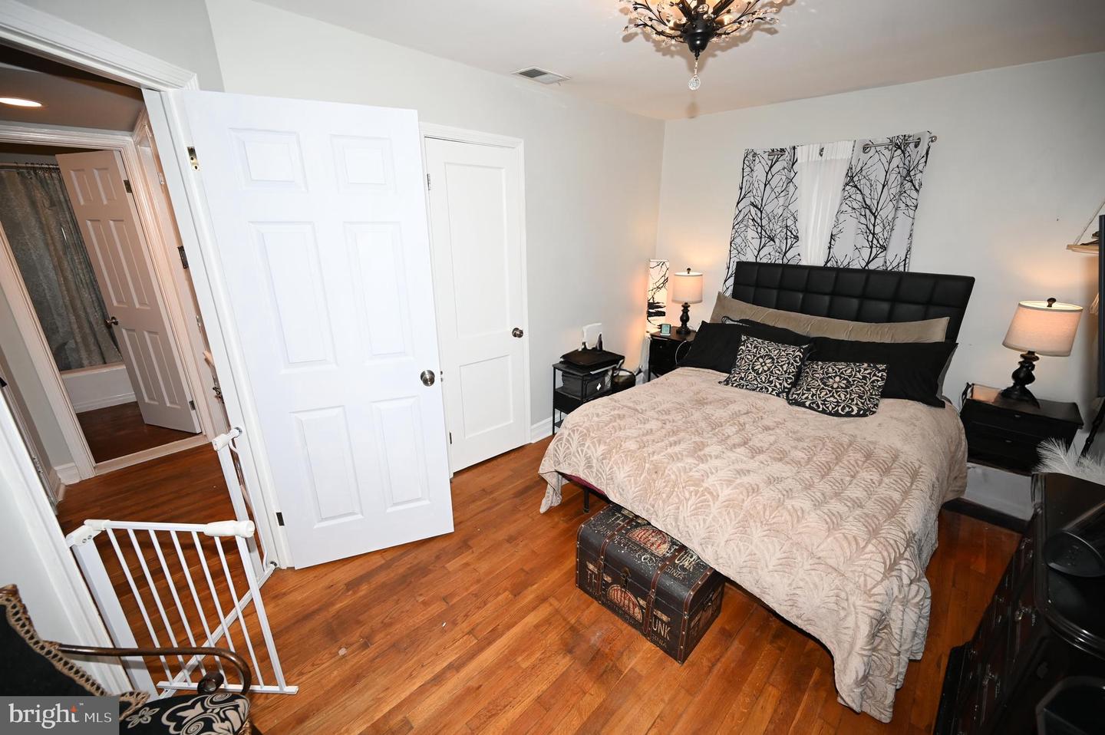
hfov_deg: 104.3
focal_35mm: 14
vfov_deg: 81.1
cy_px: 368
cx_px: 552
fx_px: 429
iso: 500
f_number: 4
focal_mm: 14
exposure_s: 1/160
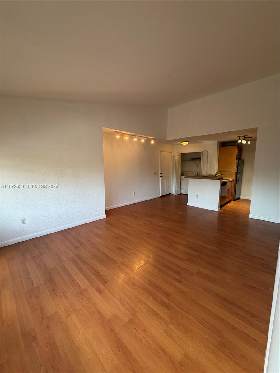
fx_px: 151
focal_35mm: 14
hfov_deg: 85.7
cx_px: 140
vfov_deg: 102.1
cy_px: 186
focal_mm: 2.22
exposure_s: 1/120
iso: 250
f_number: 2.2
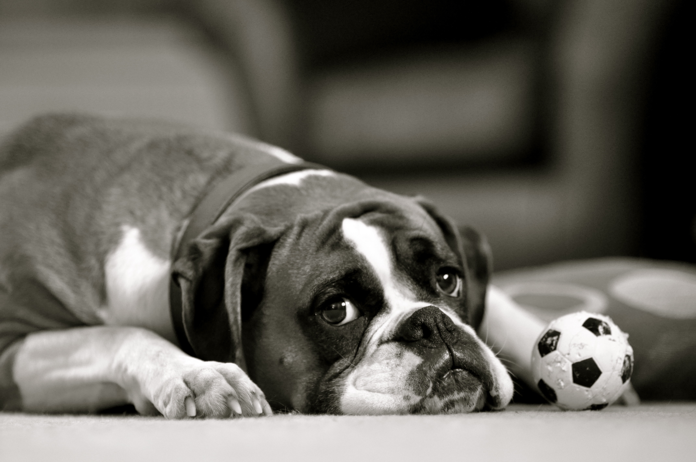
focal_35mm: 128
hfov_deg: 16.1
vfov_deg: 10.7
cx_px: 348
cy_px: 231
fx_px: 2462
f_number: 1.8
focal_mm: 85
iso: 1600
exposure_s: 1/10
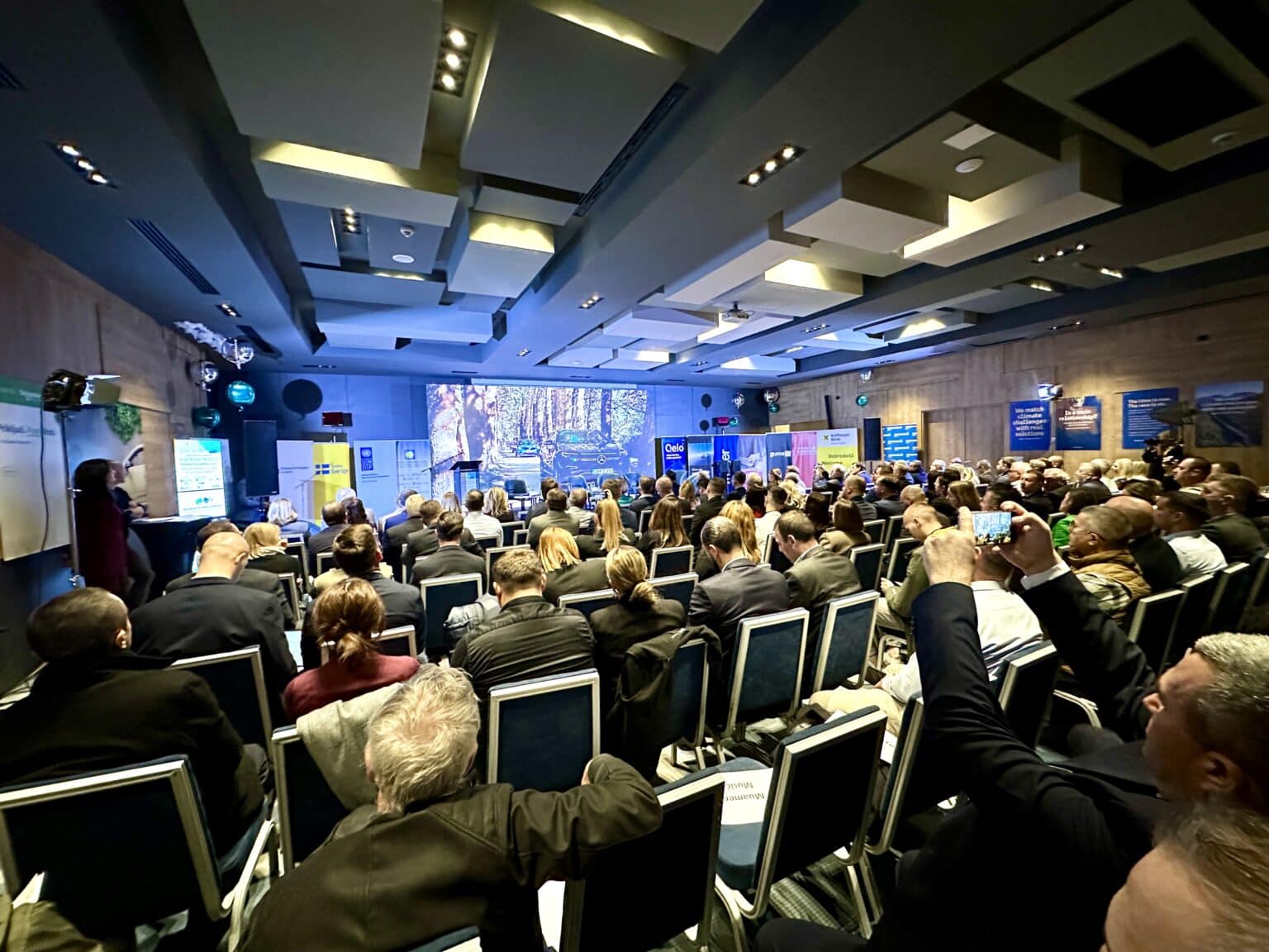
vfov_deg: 85.7
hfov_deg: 102.1
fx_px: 513
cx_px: 634
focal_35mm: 14
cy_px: 476
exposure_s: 1/58
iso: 1000
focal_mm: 2.22
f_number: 2.2
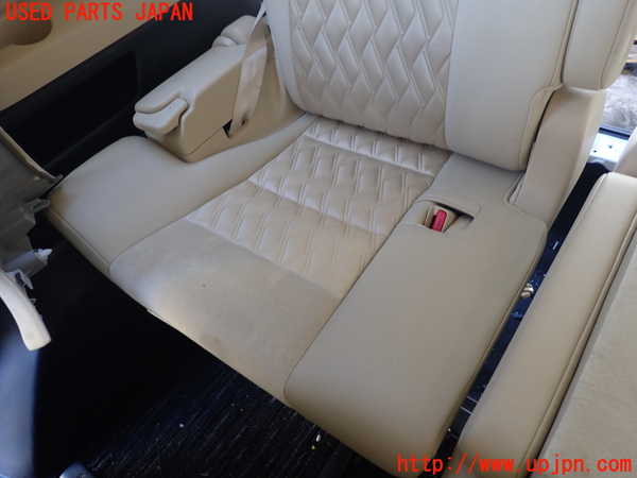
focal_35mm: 25
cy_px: 239
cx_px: 318
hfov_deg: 69.4
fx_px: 460
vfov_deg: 54.9
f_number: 2
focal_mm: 4.5
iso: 200
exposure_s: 1/40
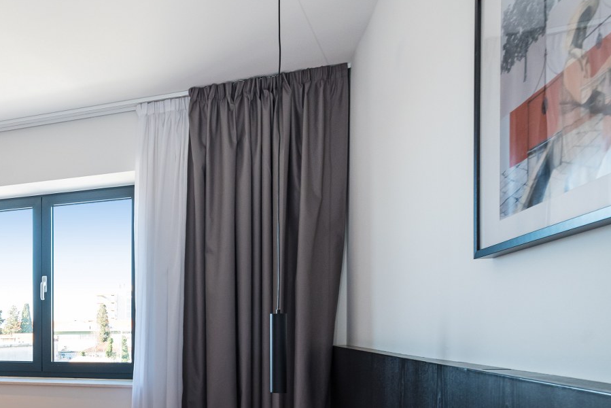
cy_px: 350
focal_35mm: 32
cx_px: -4
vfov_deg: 38.9
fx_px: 543
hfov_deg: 48.1
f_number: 8
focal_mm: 15
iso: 800
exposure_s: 1/50
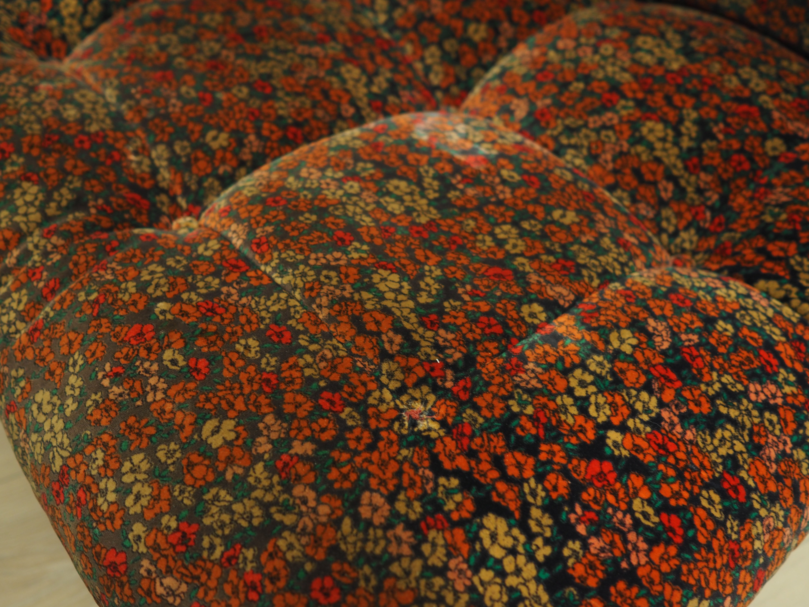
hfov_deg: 54.0
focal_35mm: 34
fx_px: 795
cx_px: 404
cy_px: 304
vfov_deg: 41.8
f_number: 2.2
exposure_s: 1/20
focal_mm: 17
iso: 320
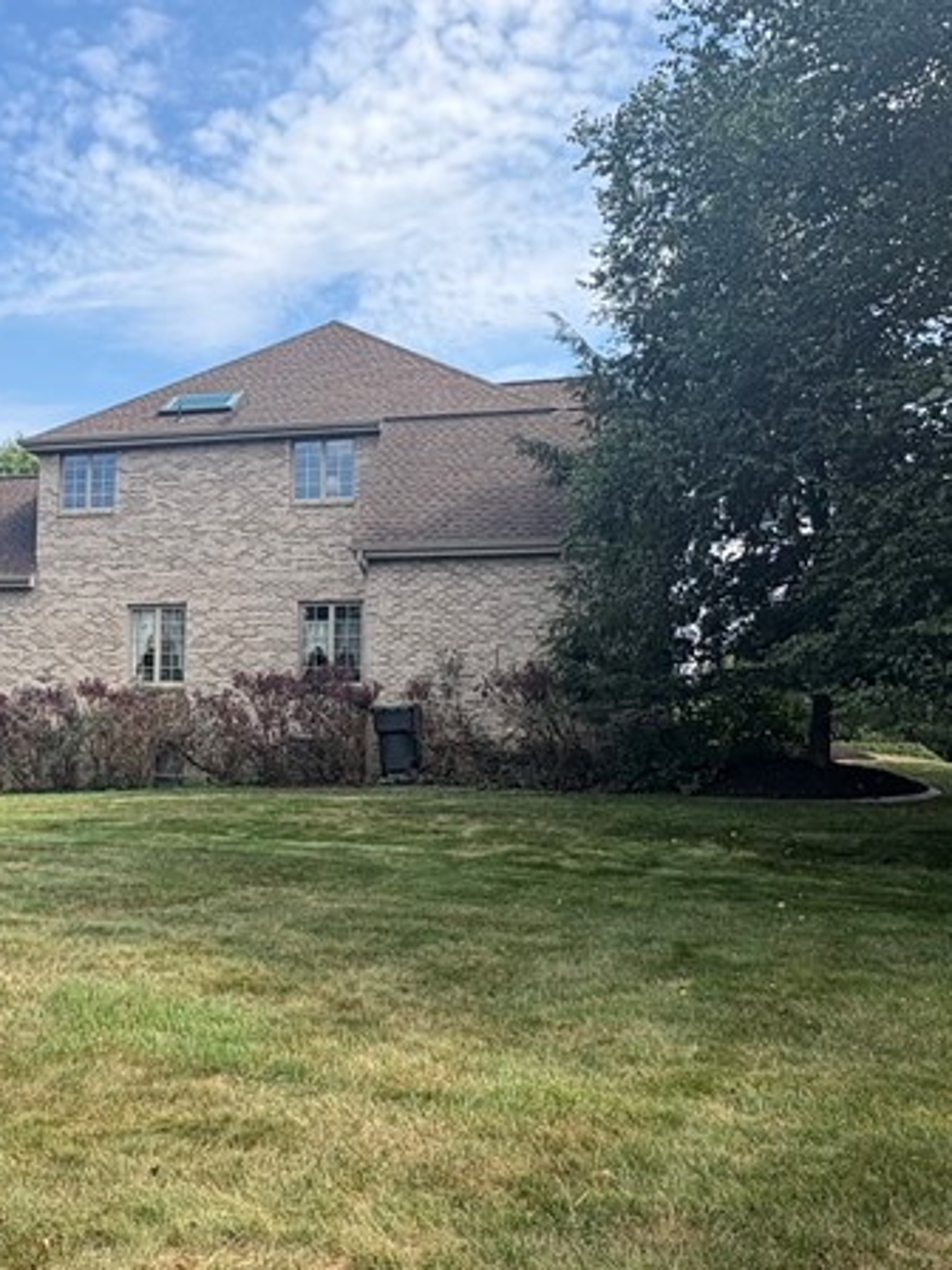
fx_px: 1173
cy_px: 590
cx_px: 280
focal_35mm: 32
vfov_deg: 56.8
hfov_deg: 43.2
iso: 50
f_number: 2.2
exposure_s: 1/968
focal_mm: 2.22
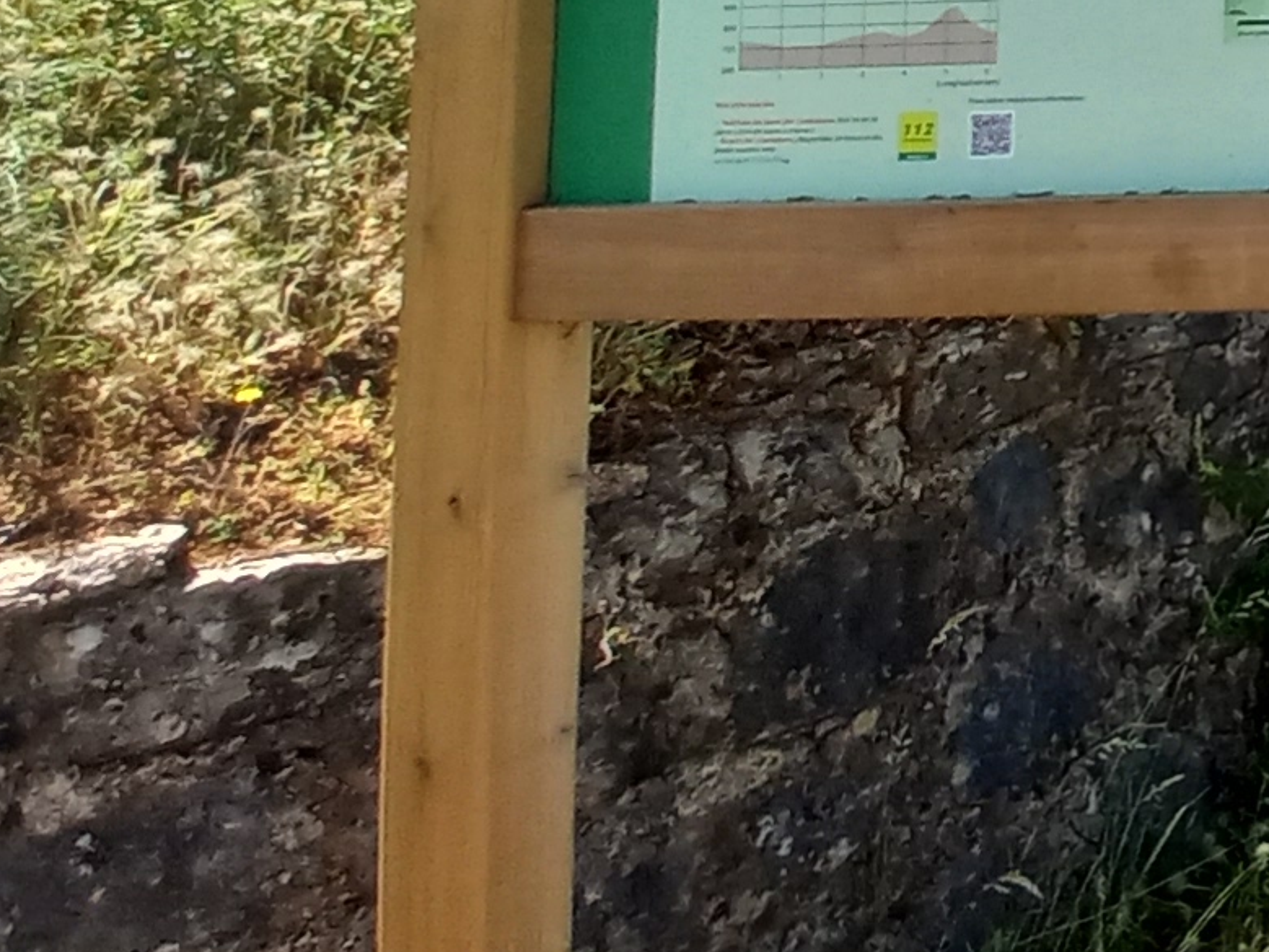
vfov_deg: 28.4
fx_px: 1576
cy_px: -241
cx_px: 2020
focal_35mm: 43
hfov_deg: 26.6
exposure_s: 1/509
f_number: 2.2
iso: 50
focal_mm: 1.13
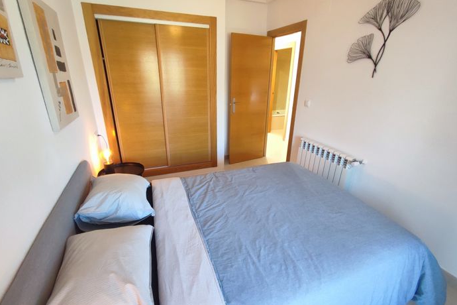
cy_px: 159
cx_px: 225
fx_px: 216
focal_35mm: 17
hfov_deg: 93.3
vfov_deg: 70.4
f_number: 2.2
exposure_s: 1/50
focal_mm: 1.65
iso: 449
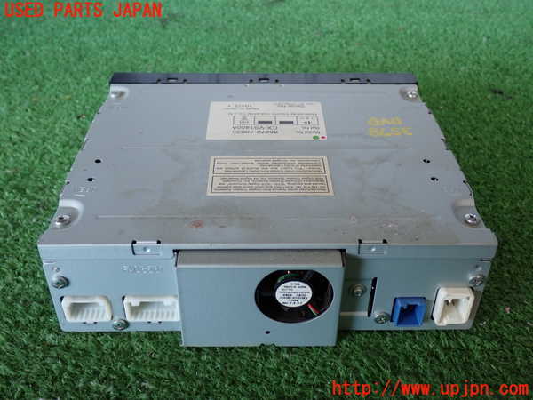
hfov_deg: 49.0
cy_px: 200
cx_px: 266
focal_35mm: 38
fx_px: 585
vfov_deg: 37.7
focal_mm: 6.83
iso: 200
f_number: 2.7
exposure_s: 1/50
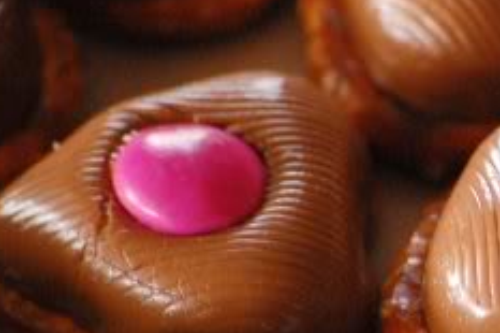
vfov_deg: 2.1
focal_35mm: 666
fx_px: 9243
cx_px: 553
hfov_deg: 3.1
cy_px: 213
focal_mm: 180
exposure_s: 1/125
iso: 1600
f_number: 5.6
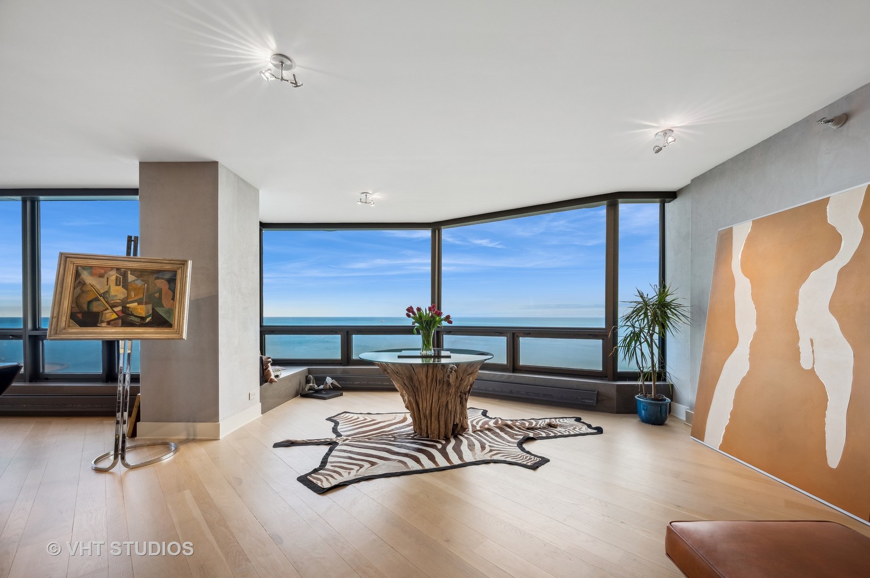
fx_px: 338
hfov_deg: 104.3
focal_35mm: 14
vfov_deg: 81.1
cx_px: 435
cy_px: 289
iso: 100
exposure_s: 1/13
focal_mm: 14
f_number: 10
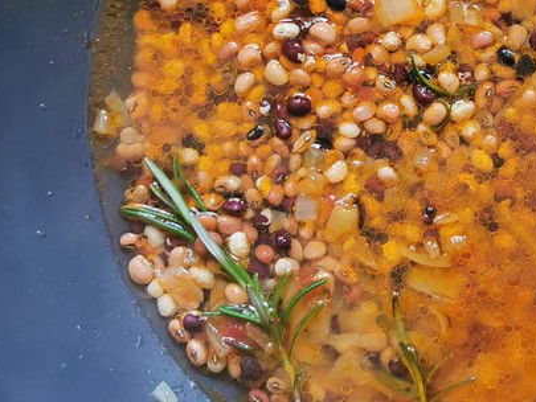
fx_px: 1239
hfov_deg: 23.9
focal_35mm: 80
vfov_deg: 18.2
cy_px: 66
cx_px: 449
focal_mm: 5.56
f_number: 1.6
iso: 125
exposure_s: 1/120
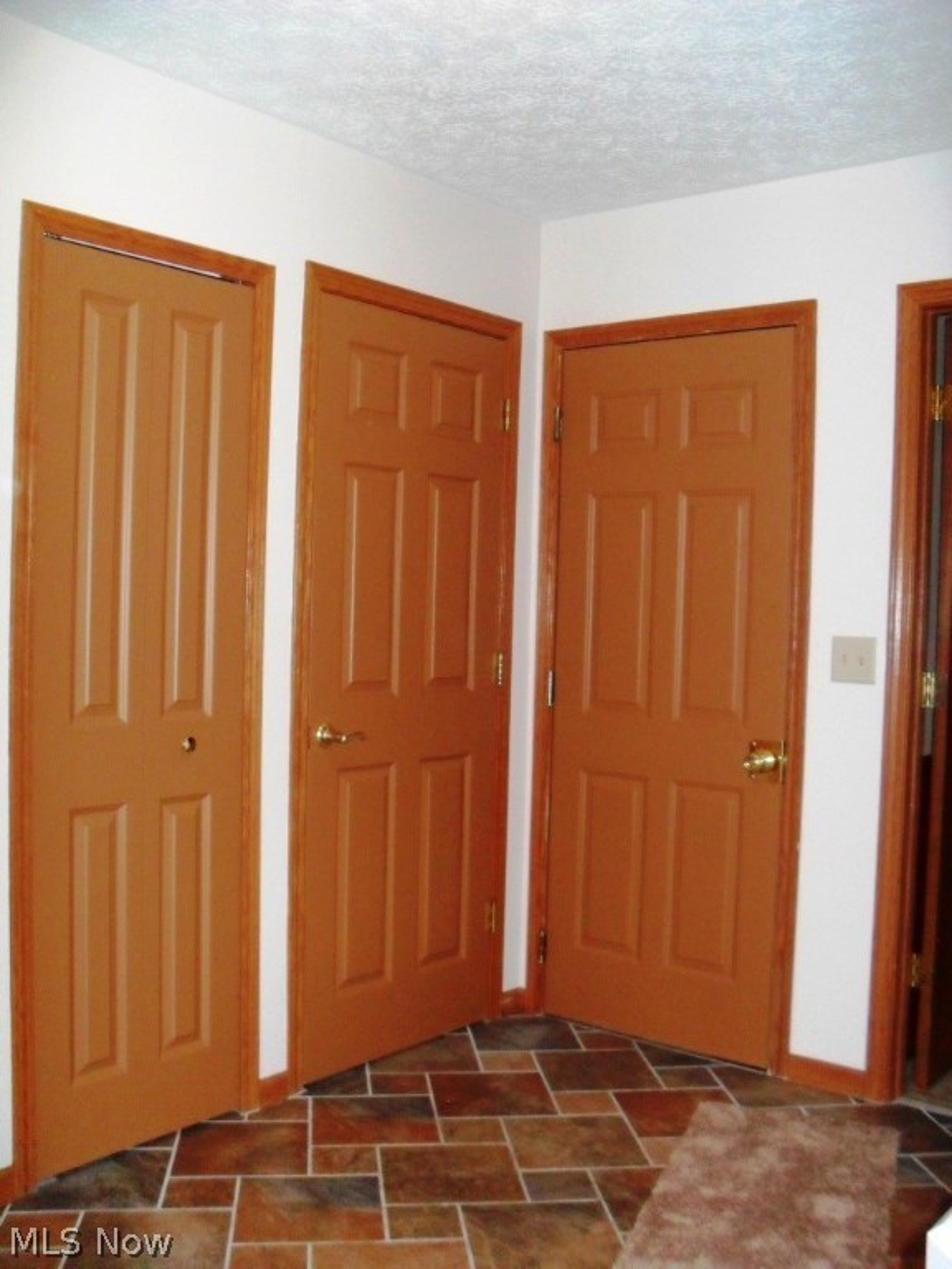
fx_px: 1283
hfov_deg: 40.7
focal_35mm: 35
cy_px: 634
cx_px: 476
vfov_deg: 52.6
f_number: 3
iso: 320
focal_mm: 6.3
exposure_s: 1/45
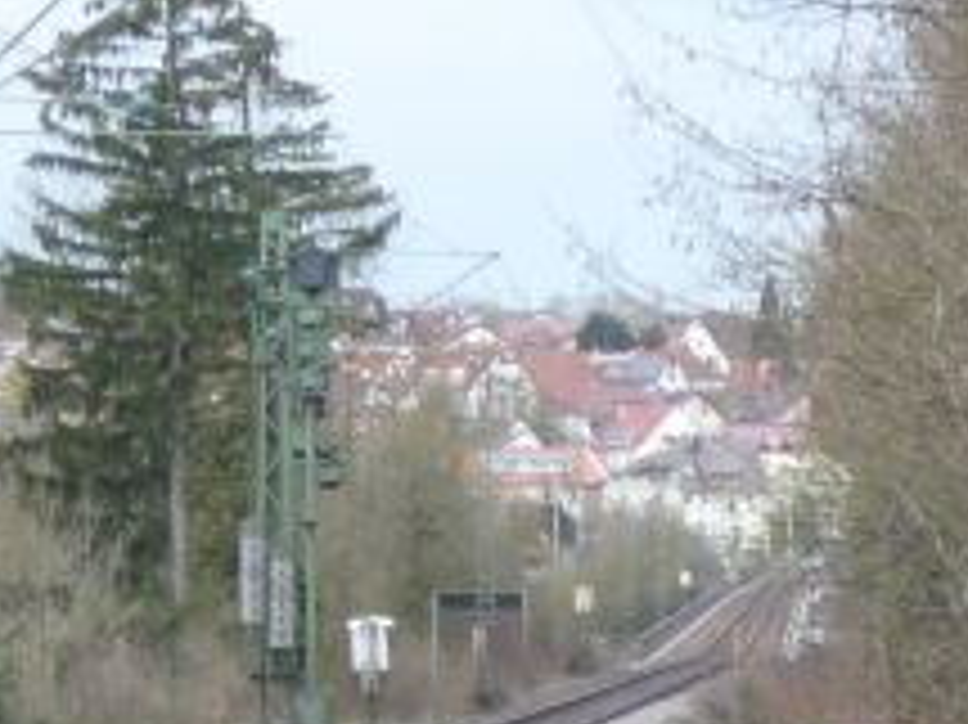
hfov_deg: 6.3
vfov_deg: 4.7
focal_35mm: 313
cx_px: 284
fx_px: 8748
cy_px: 733
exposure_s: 1/60
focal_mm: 14.2
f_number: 5.6
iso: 100
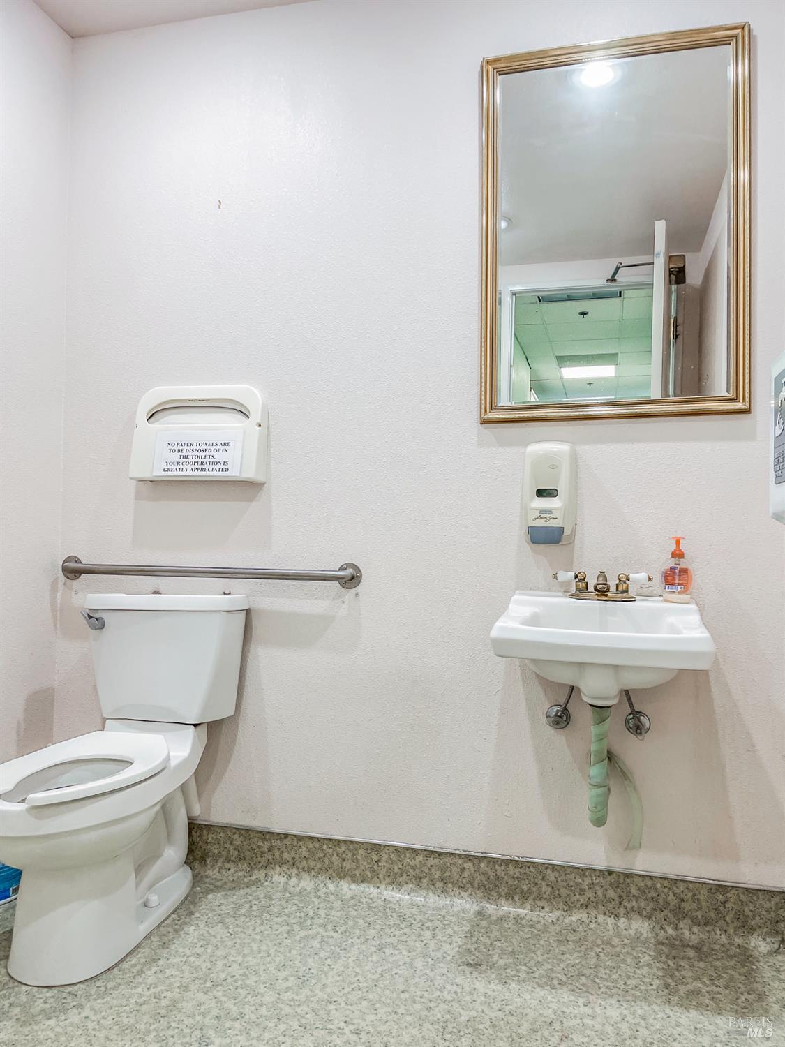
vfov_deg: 67.3
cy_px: 524
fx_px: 786
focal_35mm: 26
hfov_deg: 53.1
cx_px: 392
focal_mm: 4.2
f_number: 1.6
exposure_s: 1/120
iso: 125
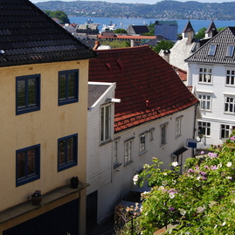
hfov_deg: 23.3
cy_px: 80
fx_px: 568
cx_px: 100
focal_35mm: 74
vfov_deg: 23.3
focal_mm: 26
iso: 200
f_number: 10
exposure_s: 1/200
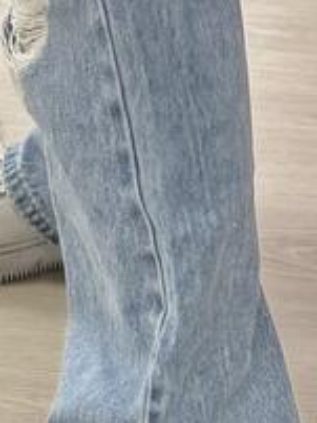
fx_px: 2183
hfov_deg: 8.2
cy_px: -718
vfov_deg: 9.4
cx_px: -47
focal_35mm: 179
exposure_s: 1/100
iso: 125
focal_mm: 6.76
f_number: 1.78
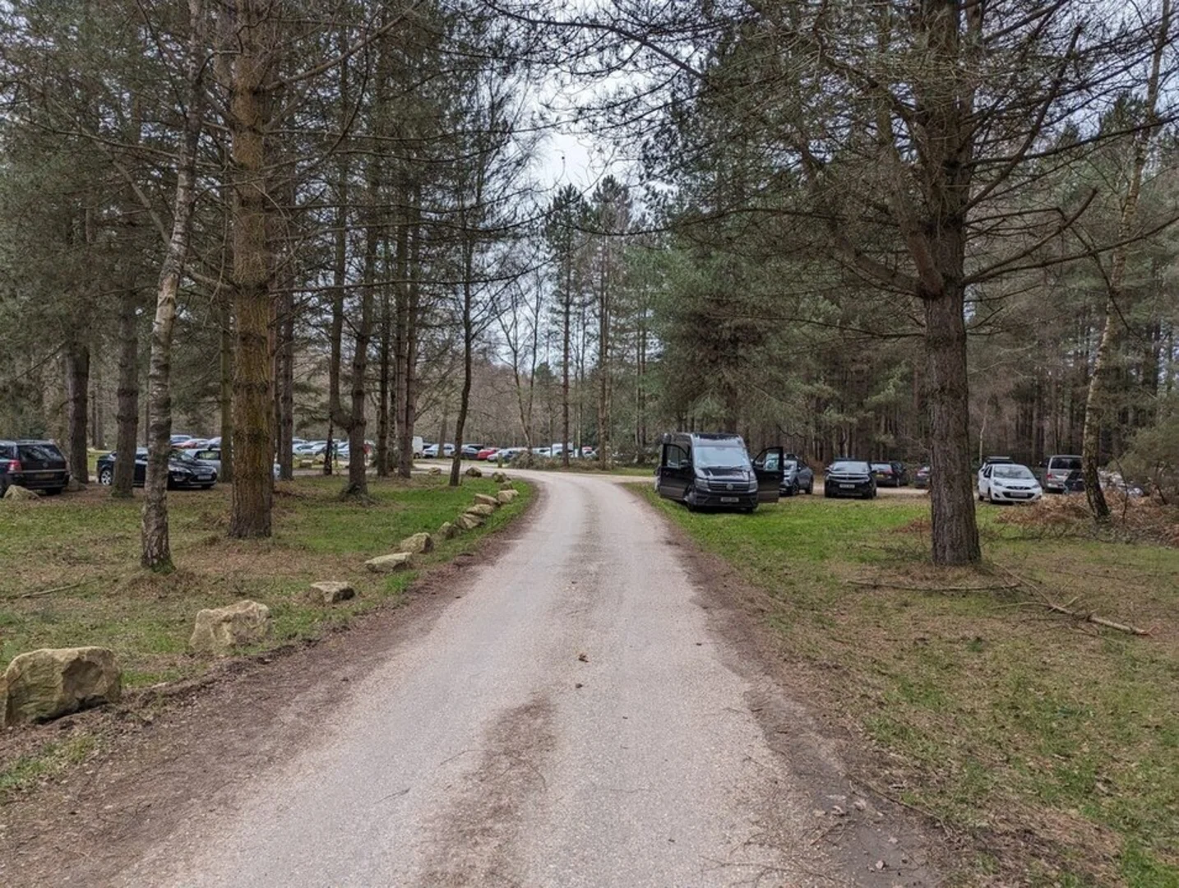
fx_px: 819
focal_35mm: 24
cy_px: 444
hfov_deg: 71.5
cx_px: 590
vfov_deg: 56.9
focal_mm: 6.81
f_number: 1.85
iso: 46
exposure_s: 1/826
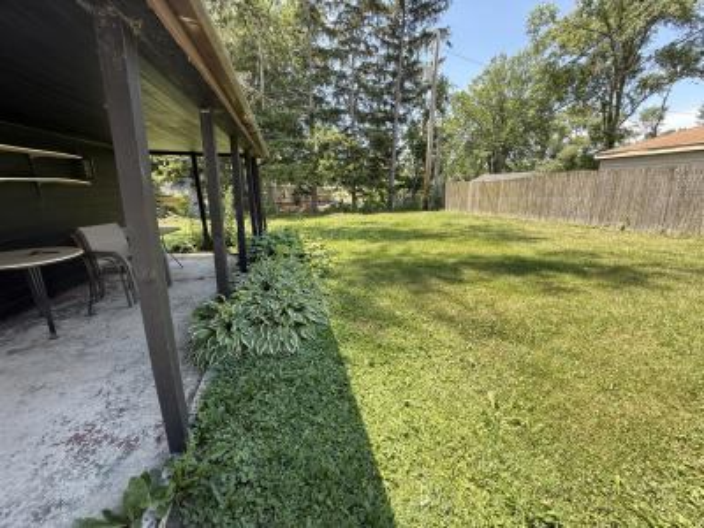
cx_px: 352
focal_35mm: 14
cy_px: 264
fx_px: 285
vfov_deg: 85.7
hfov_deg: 102.1
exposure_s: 1/128
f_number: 2.2
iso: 64
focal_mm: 2.22
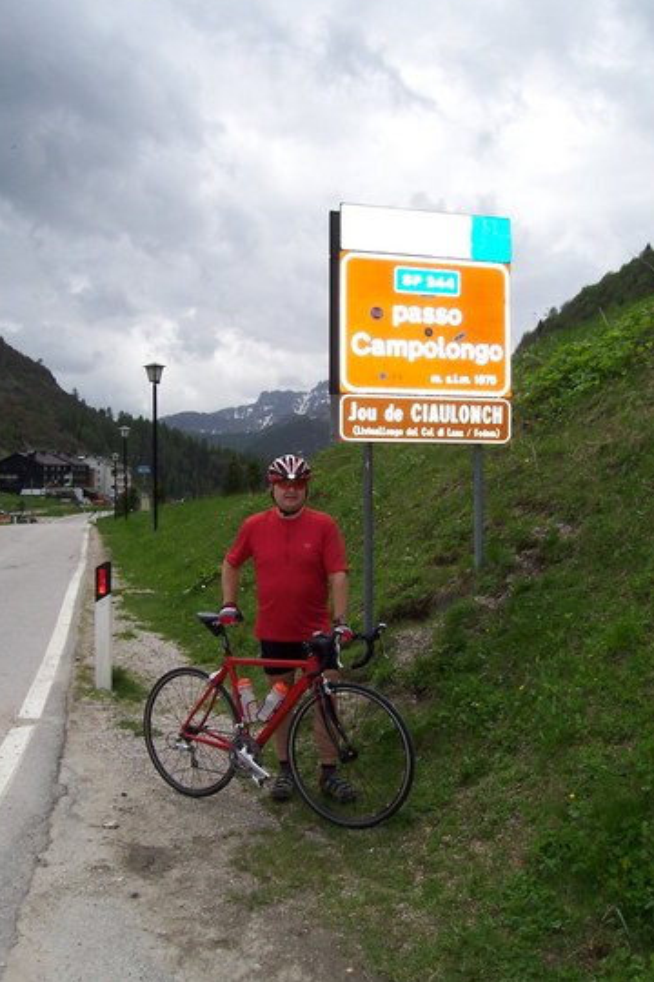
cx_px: 327
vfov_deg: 53.1
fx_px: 981
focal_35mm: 36
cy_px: 487
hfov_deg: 36.9
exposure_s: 1/500
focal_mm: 5.6
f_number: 5.6
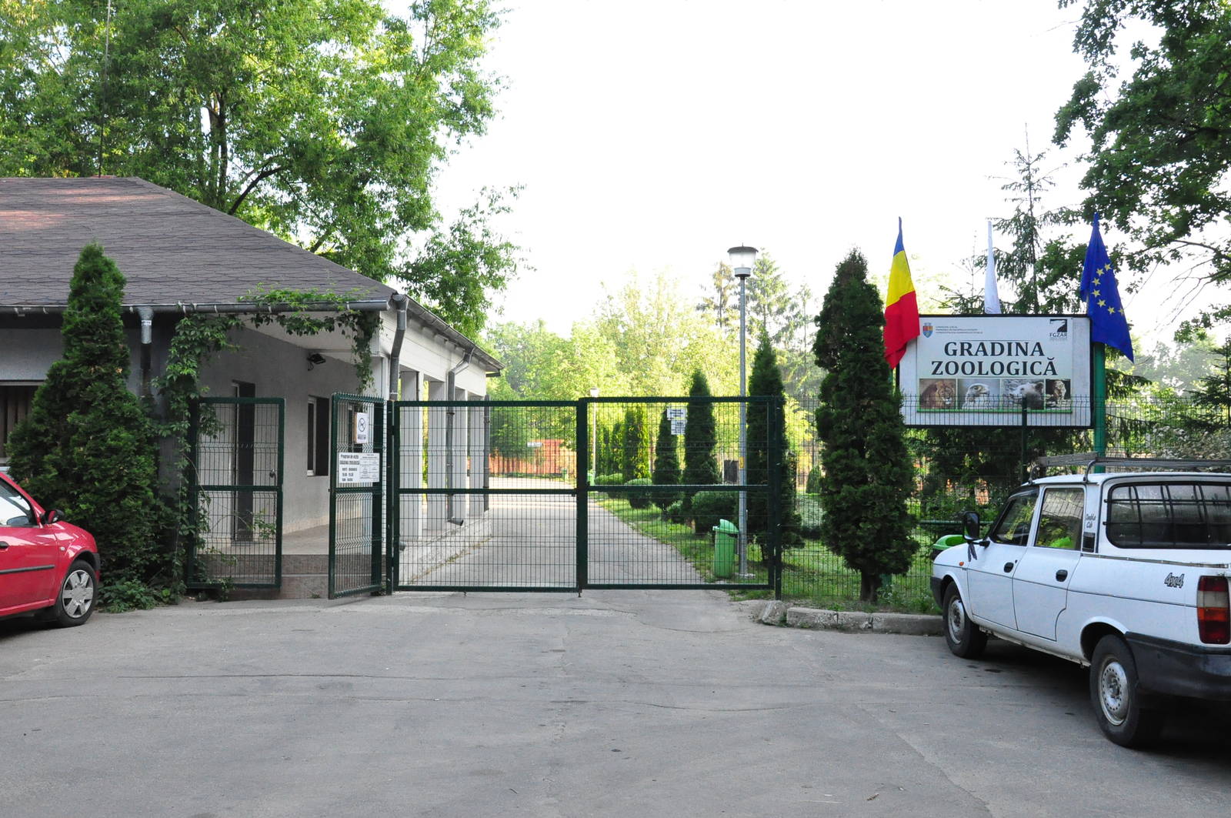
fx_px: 1230
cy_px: 409
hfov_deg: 53.2
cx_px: 616
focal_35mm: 36
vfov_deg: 36.8
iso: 3200
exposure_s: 1/500
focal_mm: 24
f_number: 11
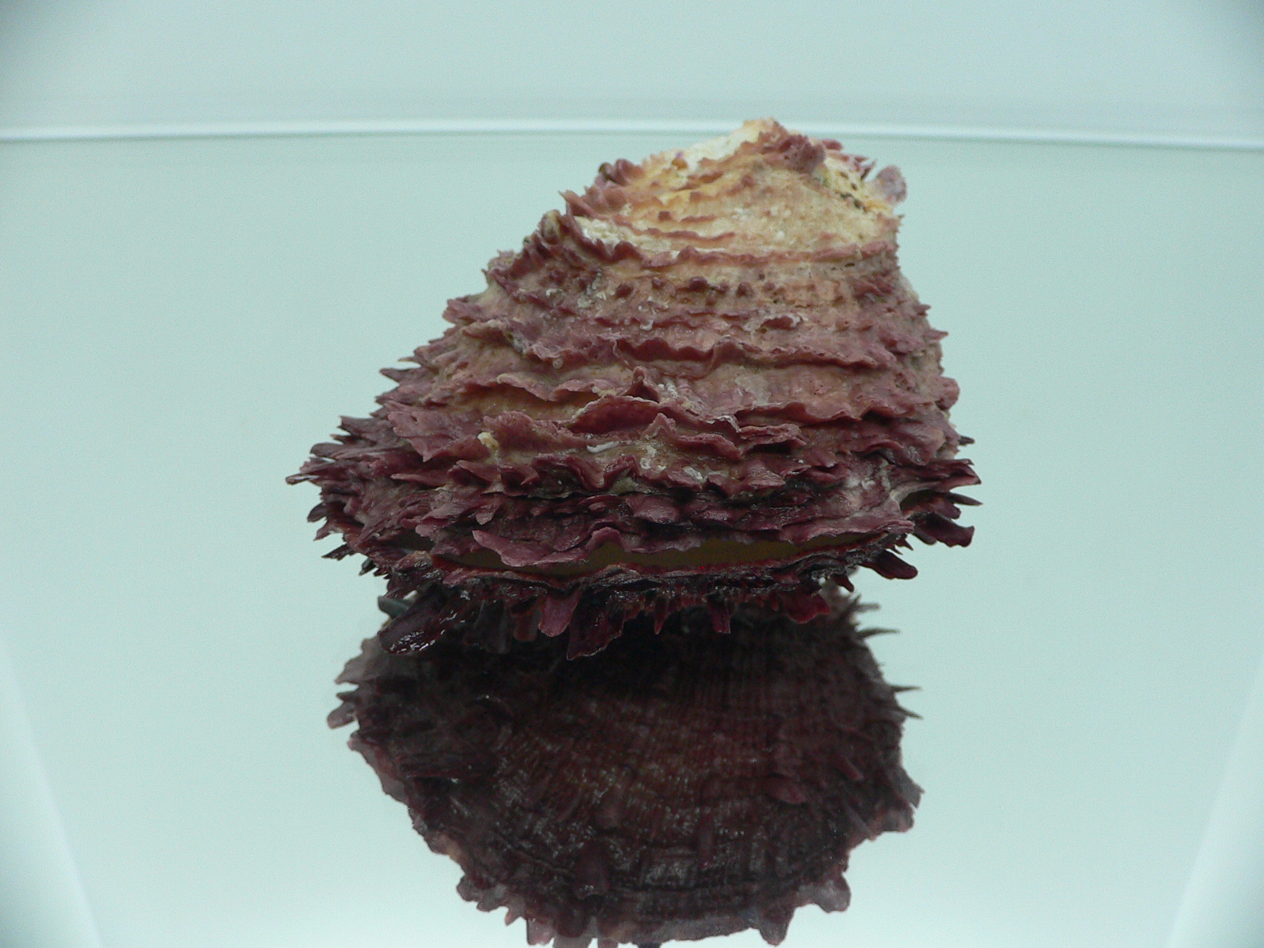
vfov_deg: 40.7
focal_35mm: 35
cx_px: 632
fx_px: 1278
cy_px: 474
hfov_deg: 52.6
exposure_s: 1/60
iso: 150
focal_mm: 4.6
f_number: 2.8
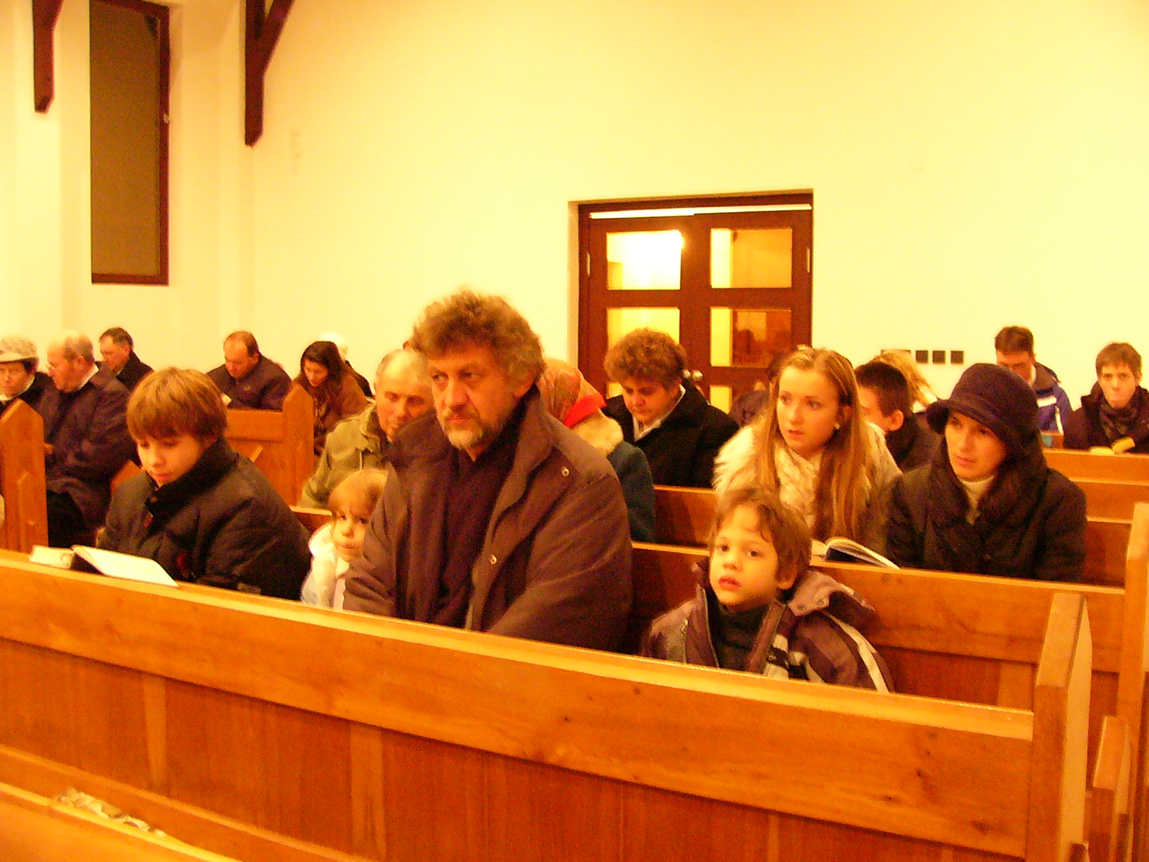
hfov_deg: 51.3
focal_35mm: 36
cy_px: 430
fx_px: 1195
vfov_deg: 39.7
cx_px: 589
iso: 400
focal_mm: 4.6
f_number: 2.8
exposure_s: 1/8
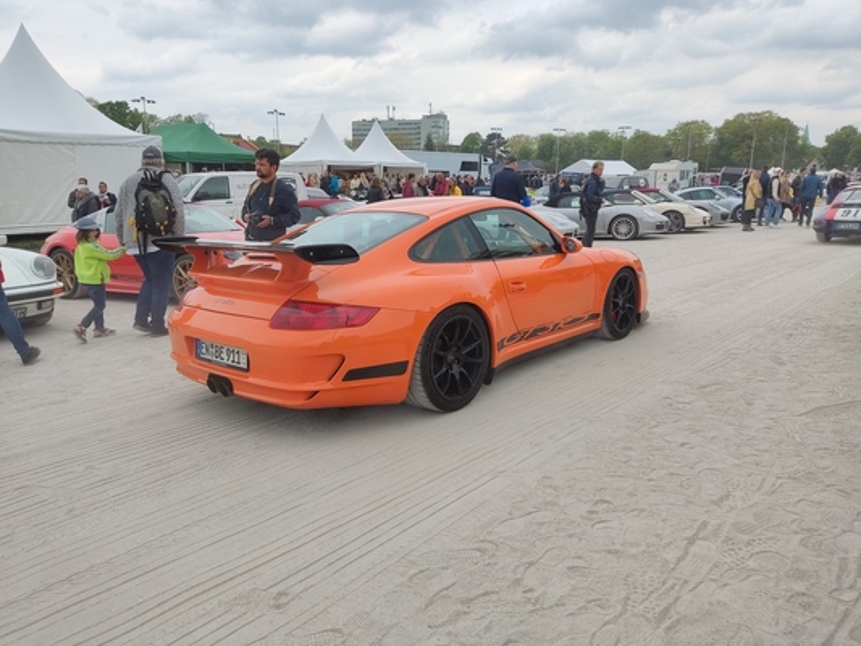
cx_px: 430
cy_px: 323
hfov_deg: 69.4
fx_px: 622
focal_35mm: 25
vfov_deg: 54.9
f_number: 1.79
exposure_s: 1/779
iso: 50
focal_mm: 4.71
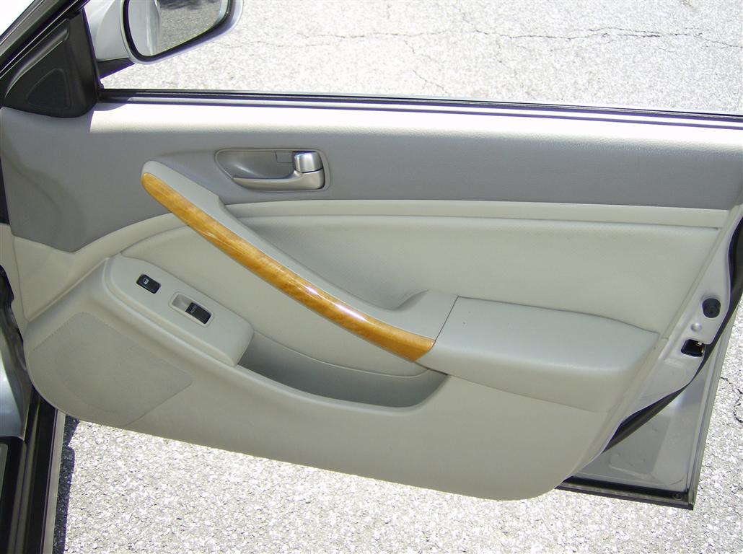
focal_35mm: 38
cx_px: 372
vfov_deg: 37.6
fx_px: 814
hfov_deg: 49.1
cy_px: 277
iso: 100
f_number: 2.9
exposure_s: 1/441
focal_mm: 6.4
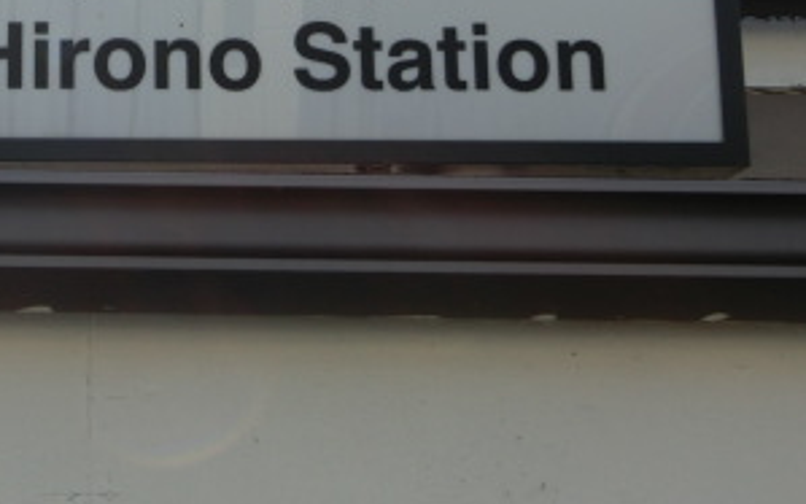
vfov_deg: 12.7
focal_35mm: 102
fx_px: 2241
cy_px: -13
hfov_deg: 19.8
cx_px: 22
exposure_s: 1/640
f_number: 4.4
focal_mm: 8
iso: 80
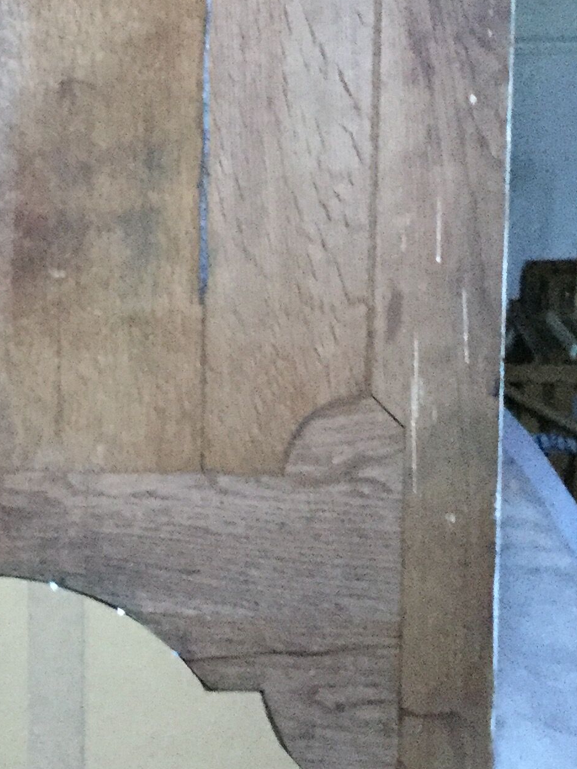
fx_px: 1800
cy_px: 342
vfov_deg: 24.1
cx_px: -110
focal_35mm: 81
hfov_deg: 17.4
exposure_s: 1/17
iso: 250
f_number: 2.4
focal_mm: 3.3
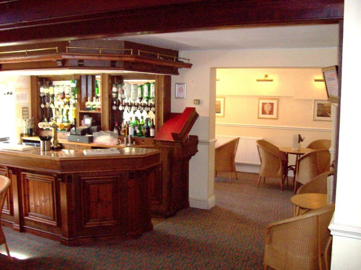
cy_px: 135
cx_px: 180
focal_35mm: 36
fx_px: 375
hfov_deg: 51.4
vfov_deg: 39.6
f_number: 2.7
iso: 140
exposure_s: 1/64
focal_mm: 6
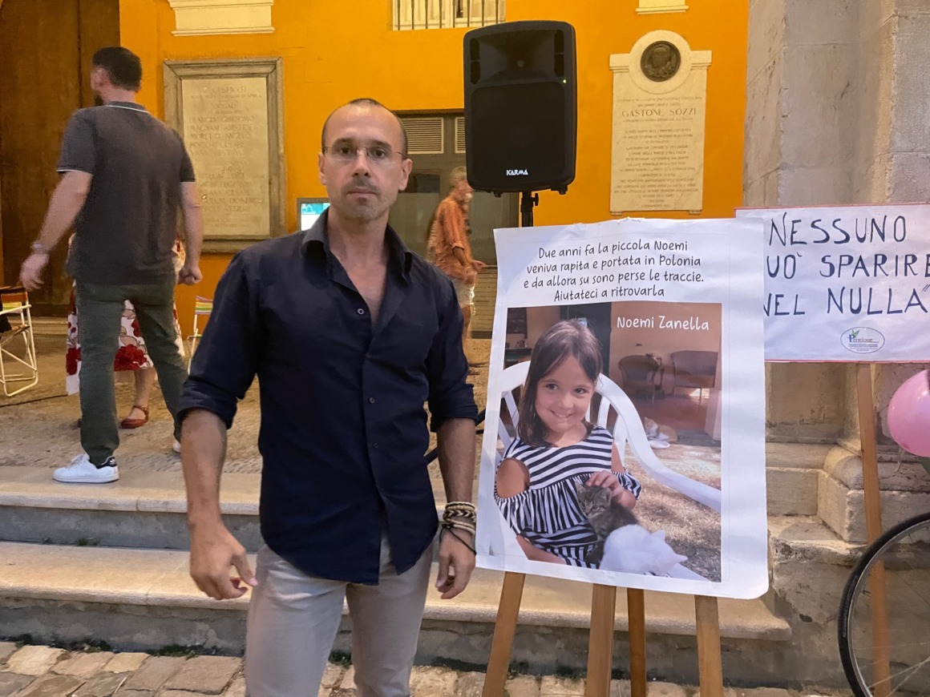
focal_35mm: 26
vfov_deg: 53.1
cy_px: 348
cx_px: 465
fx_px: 699
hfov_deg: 67.3
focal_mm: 4.2
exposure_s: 1/25
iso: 800
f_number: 1.6
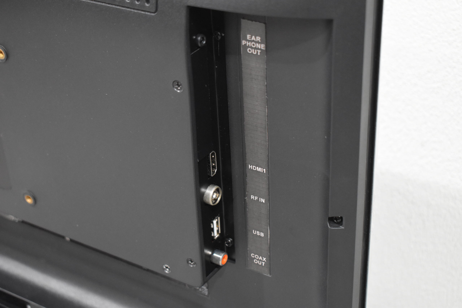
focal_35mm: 60
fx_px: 770
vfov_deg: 22.6
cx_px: 231
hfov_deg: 33.4
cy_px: 154
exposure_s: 1/125
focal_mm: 40
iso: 2500
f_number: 5
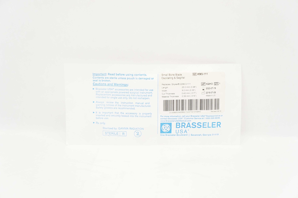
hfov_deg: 38.9
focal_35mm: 51
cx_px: 149
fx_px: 422
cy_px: 99
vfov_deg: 26.4
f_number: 6.3
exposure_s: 1/60
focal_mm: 34
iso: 800
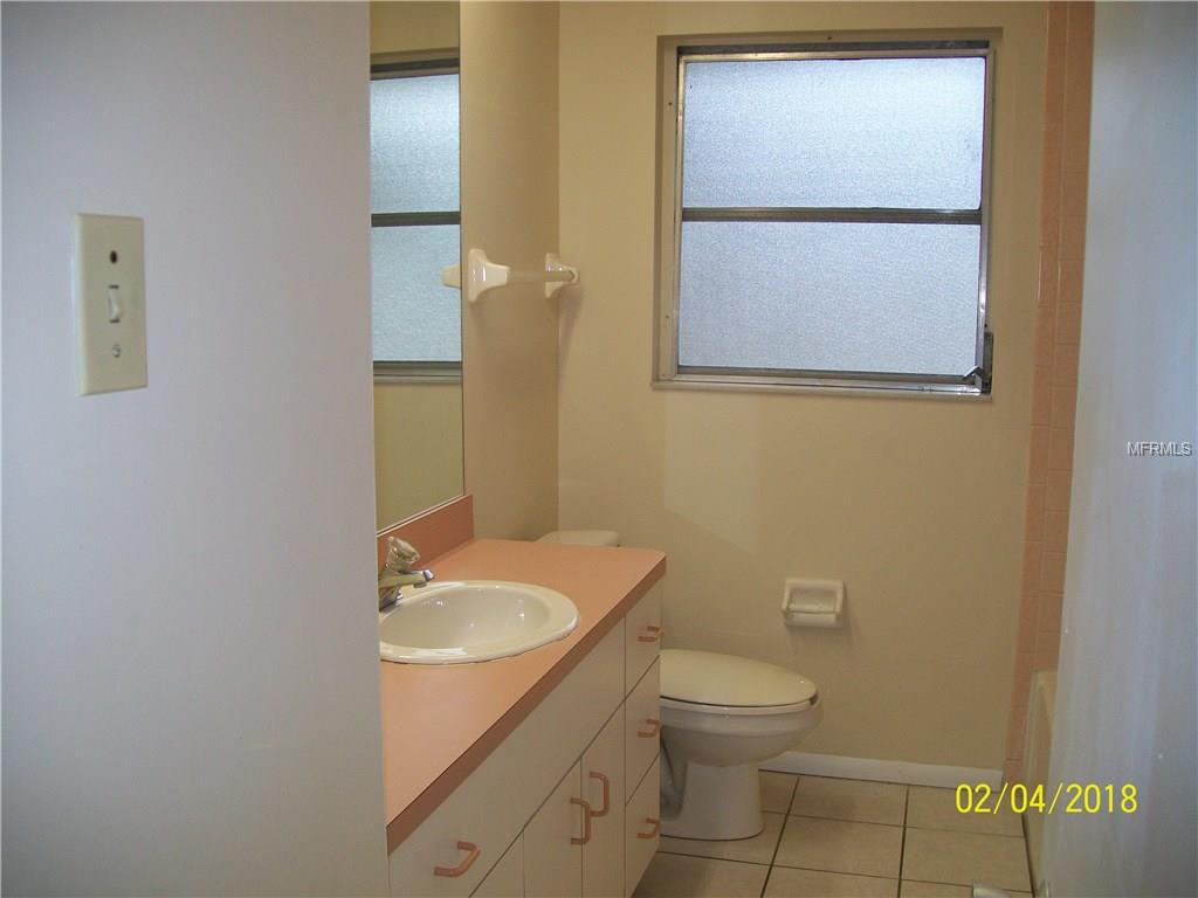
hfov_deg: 54.0
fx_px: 1177
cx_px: 599
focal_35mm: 34
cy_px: 449
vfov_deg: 41.8
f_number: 2.7
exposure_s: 1/60
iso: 64
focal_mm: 6.1
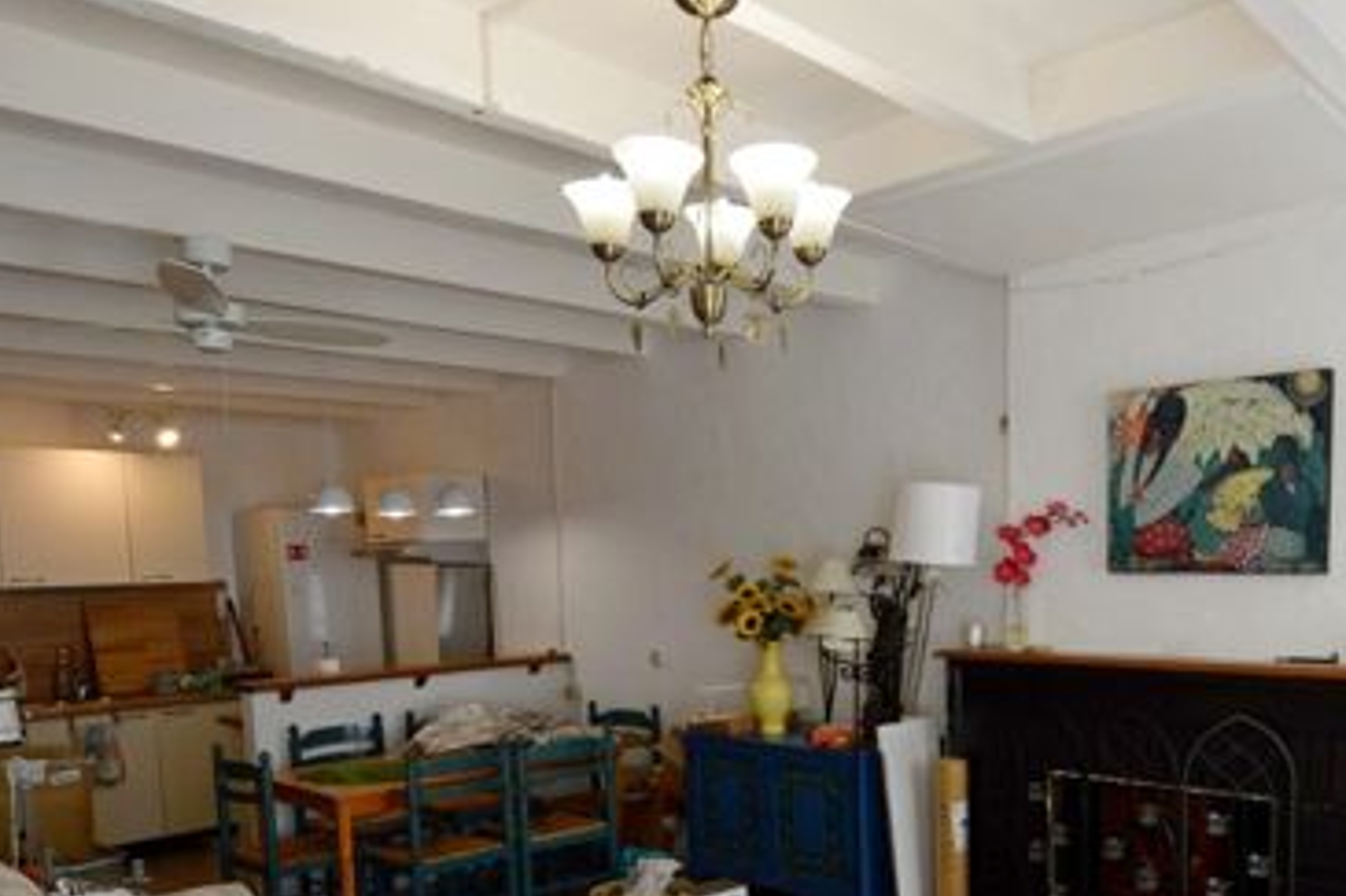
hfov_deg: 62.7
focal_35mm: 29
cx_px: 854
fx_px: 1084
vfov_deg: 43.4
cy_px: 682
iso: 400
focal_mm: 10
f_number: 5.6
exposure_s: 1/125
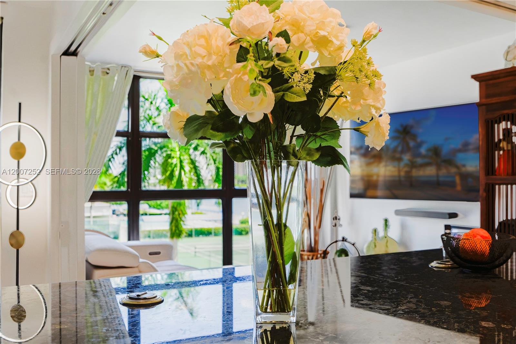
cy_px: 172
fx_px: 502
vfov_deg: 37.8
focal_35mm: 35
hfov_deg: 54.4
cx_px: 258
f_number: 5
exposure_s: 1/800
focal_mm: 35
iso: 640
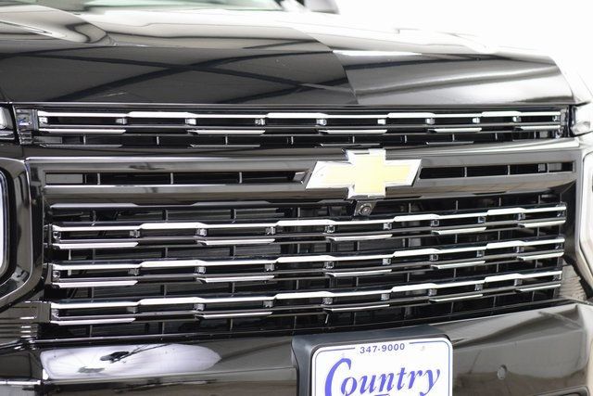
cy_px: 198
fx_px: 1730
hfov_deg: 19.5
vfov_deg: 13.0
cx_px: 296
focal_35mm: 105
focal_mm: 70
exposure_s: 1/40
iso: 1600
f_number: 2.8
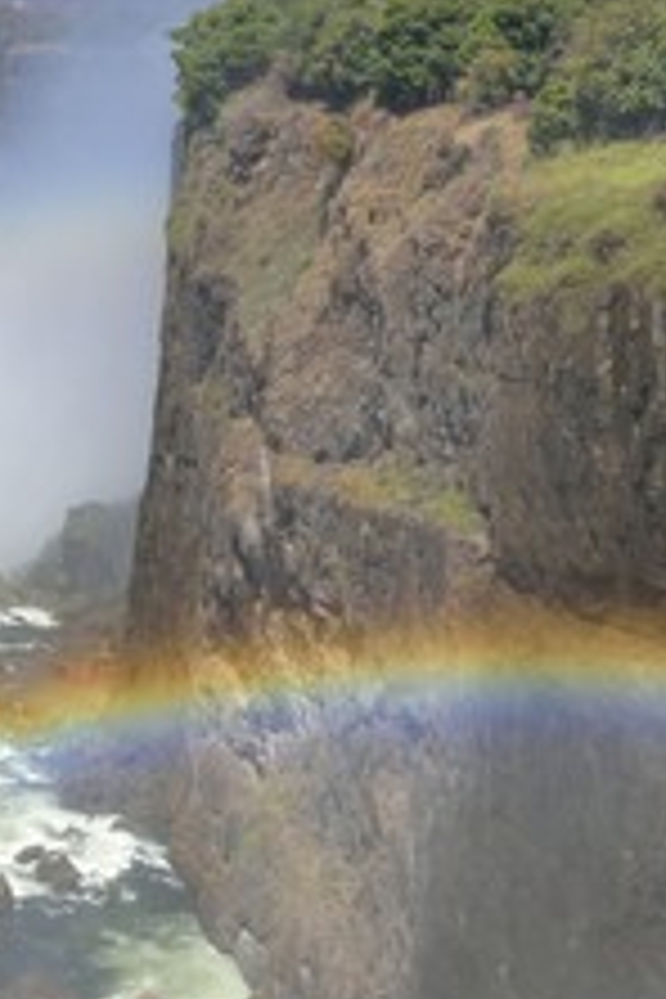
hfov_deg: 15.0
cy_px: 468
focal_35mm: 91
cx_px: 252
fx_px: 2525
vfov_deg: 22.4
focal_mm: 48
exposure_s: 1/250
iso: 200
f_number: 13
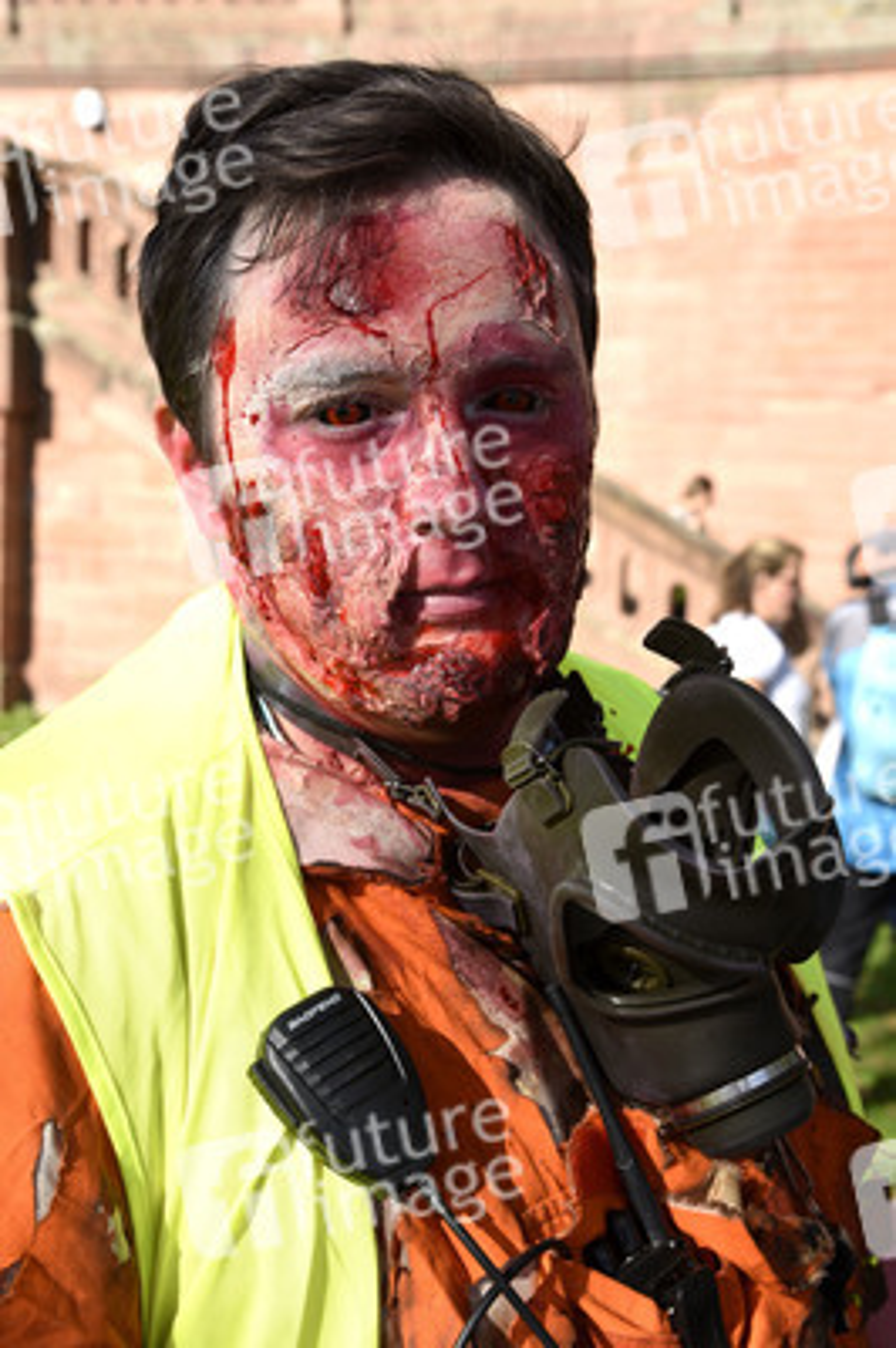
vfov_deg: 41.1
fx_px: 1795
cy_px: 674
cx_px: 448
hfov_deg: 28.0
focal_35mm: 48
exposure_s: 1/250
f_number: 8
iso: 200
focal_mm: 48
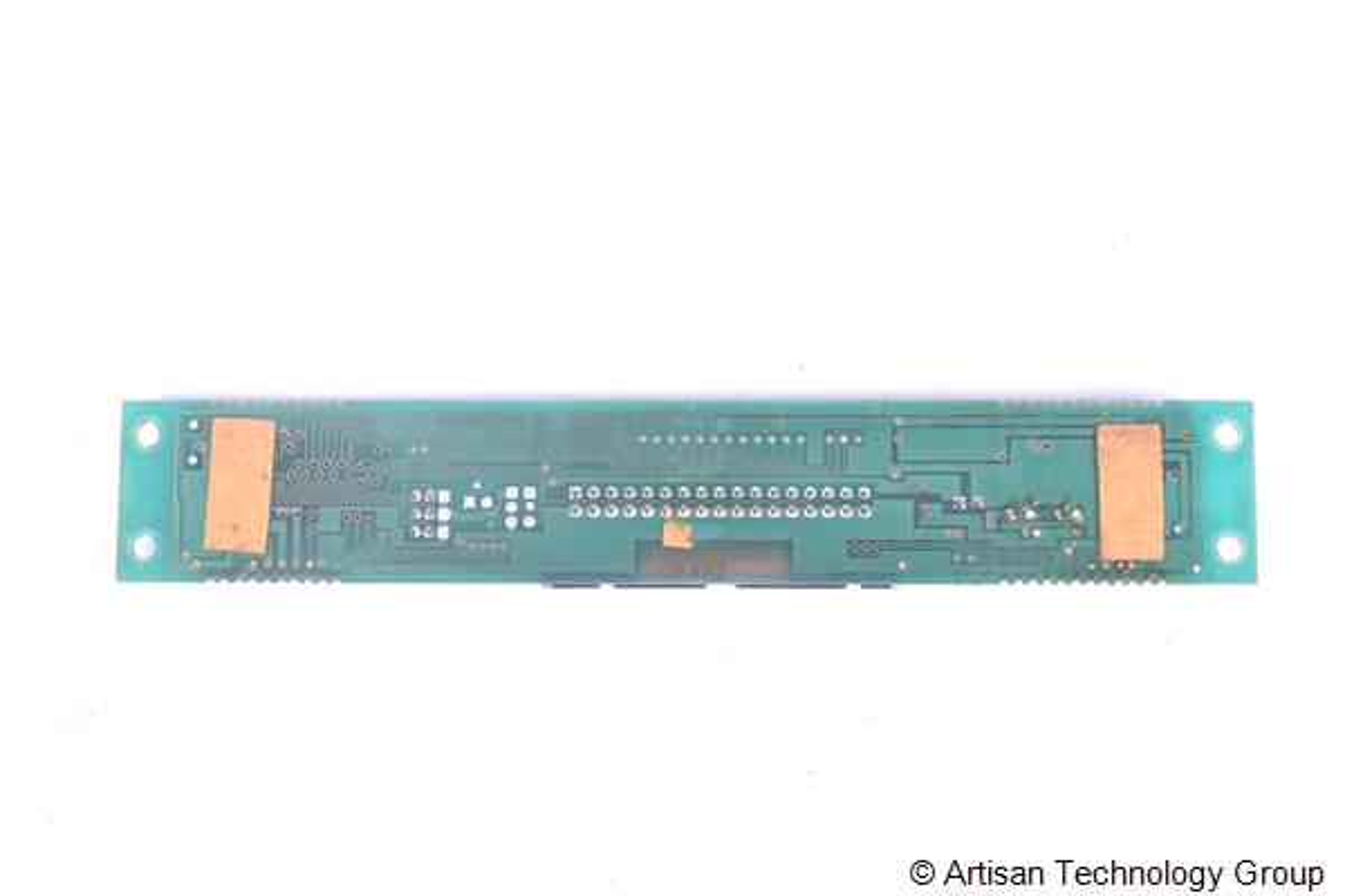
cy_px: 448
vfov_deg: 26.5
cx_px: 672
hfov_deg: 38.9
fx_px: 1905
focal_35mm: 51
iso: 200
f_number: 11
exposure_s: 1/200
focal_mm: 34
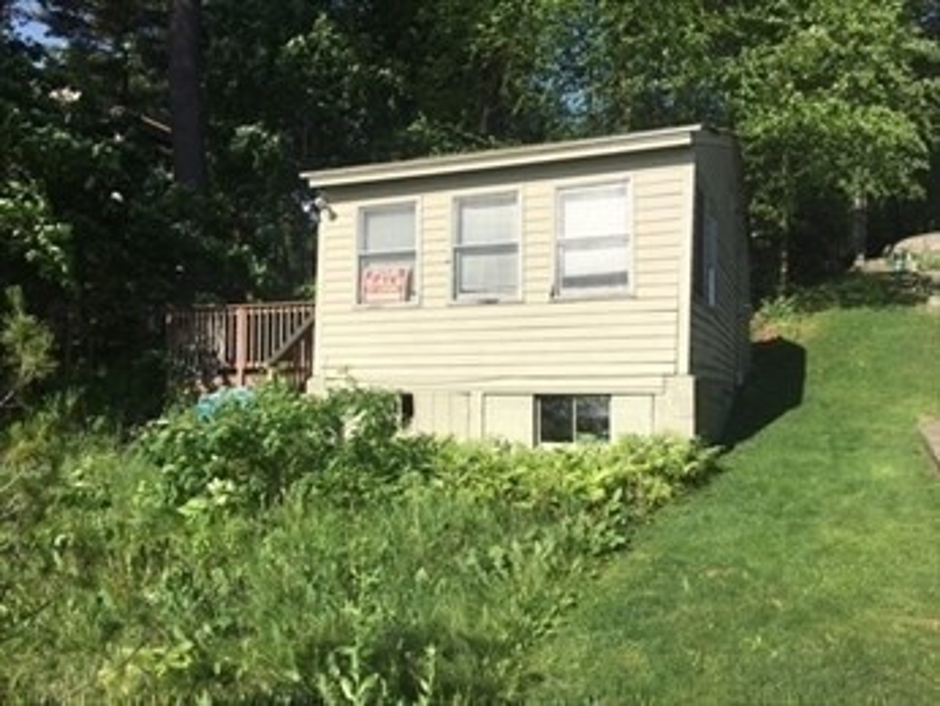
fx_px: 788
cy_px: 353
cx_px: 470
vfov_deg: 48.3
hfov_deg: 61.6
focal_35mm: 29
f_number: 2.2
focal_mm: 4.15
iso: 25
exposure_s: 1/2137
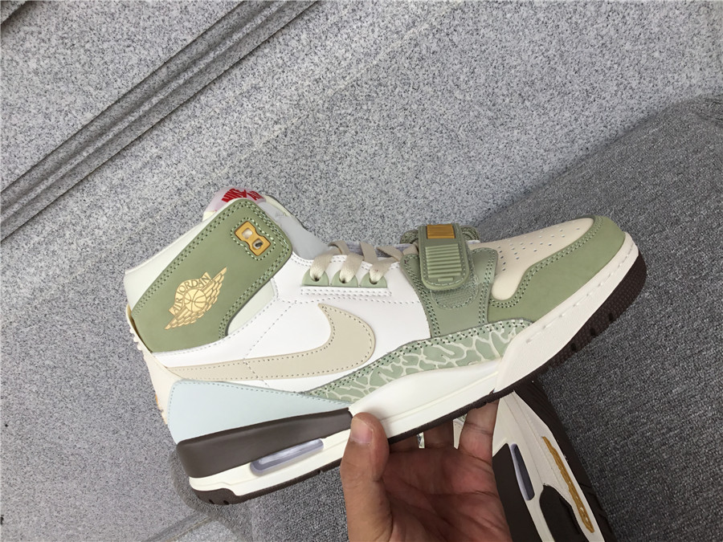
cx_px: 362
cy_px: 271
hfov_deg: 58.4
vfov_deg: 45.4
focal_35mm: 31
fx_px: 647
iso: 25
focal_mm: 3.3
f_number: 2.4
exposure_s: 1/110
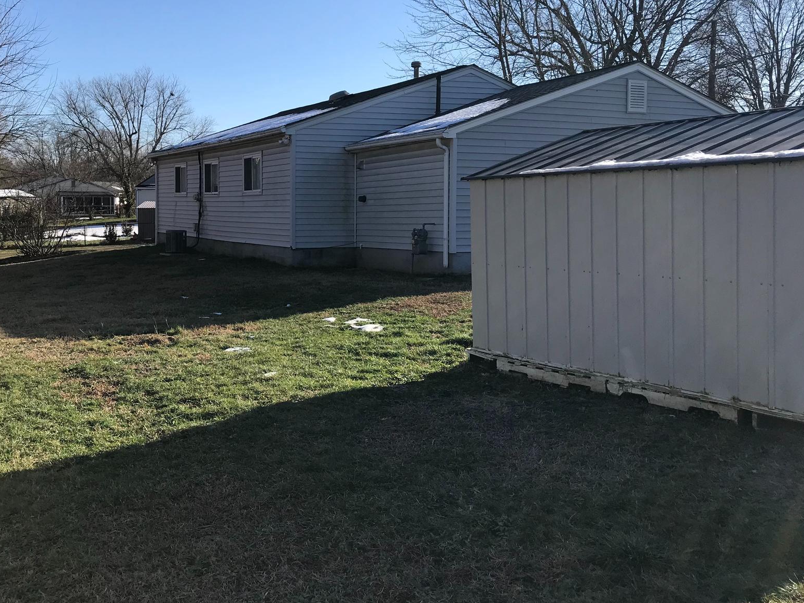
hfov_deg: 49.5
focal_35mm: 37
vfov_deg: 38.6
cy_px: 265
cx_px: 287
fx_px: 859
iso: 20
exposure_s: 1/1742
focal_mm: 3.99
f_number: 1.8
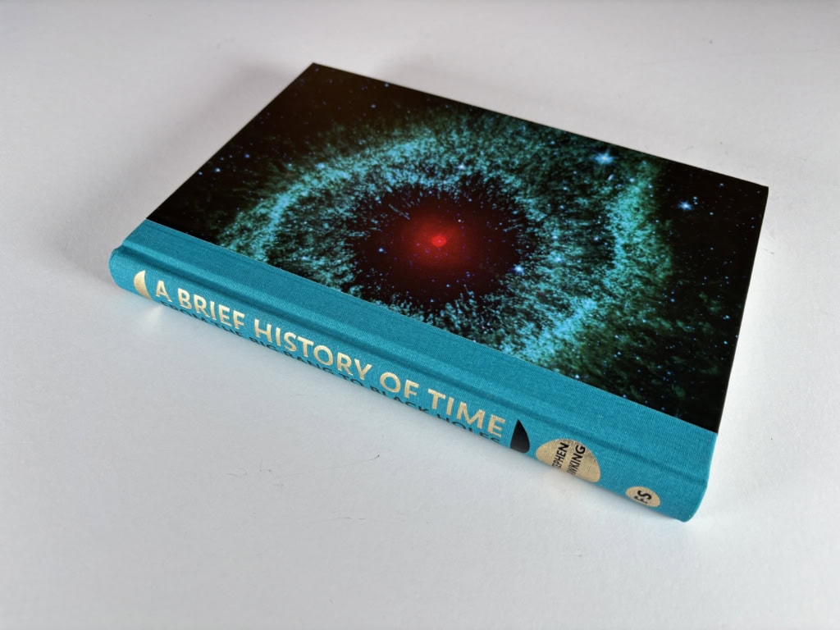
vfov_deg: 53.1
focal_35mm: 26
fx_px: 631
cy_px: 315
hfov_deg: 67.3
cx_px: 420
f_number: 1.6
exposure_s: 1/100
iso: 64
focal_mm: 6
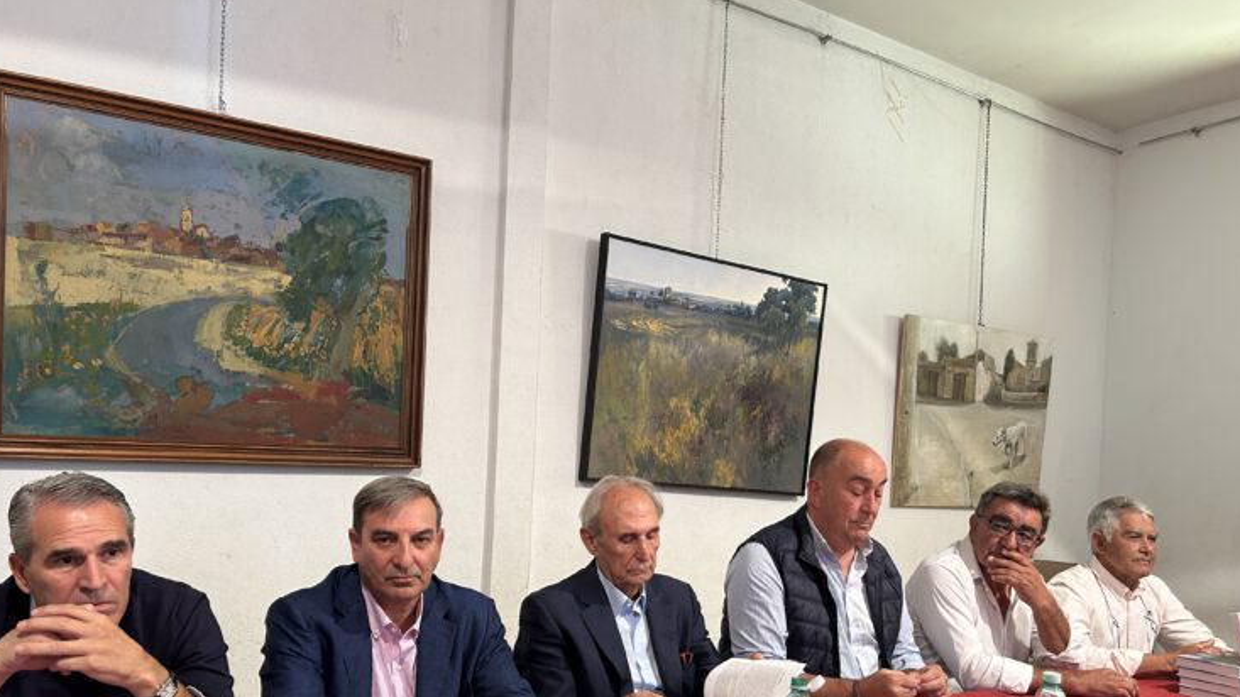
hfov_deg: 66.1
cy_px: 469
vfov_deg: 39.6
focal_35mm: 29
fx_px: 953
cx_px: 611
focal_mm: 5.7
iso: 200
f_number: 1.5
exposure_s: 1/50
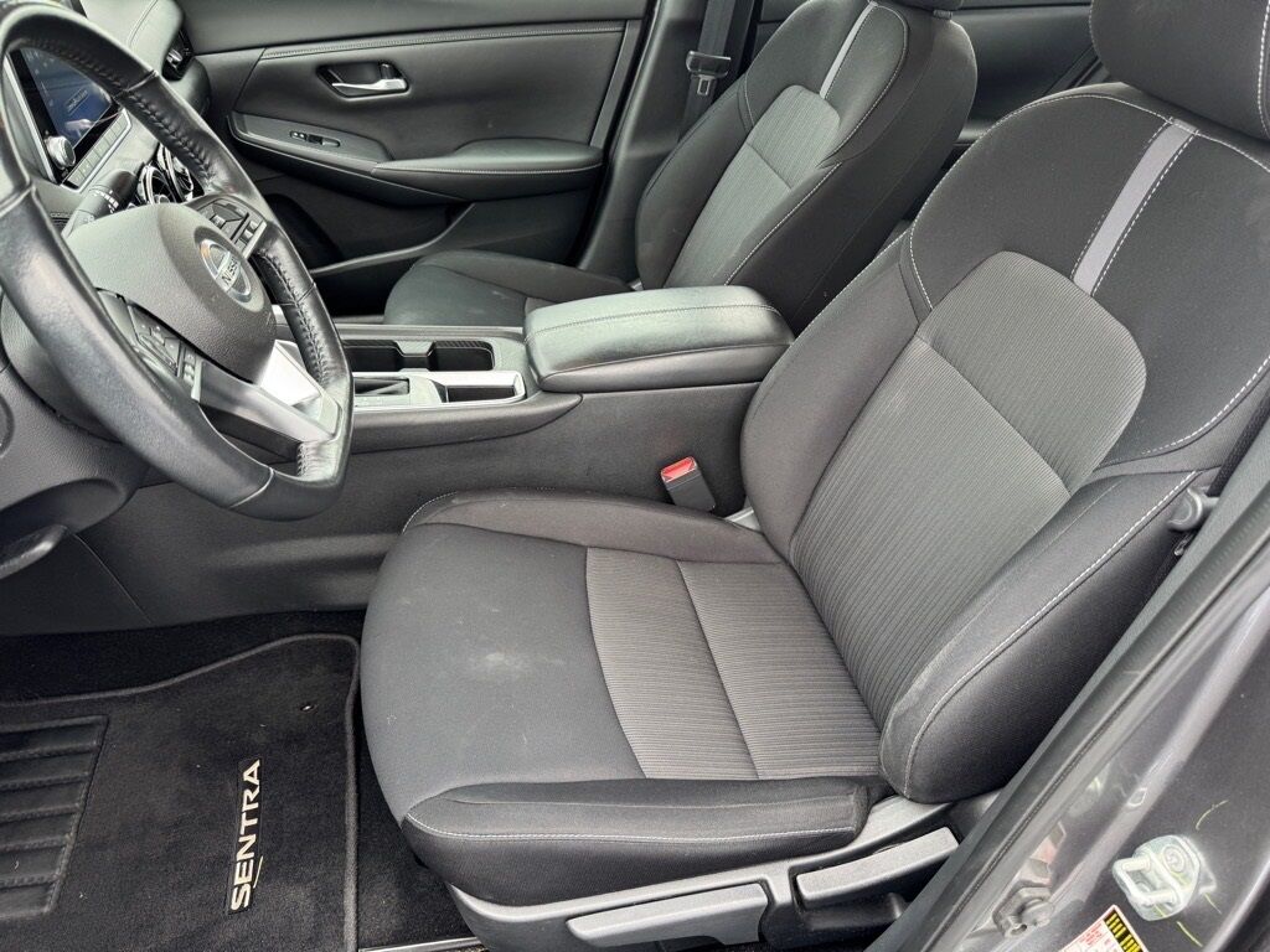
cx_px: 635
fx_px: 881
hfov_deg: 71.6
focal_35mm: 24
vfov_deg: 56.8
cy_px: 476
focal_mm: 6.76
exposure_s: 1/121
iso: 125
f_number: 1.78
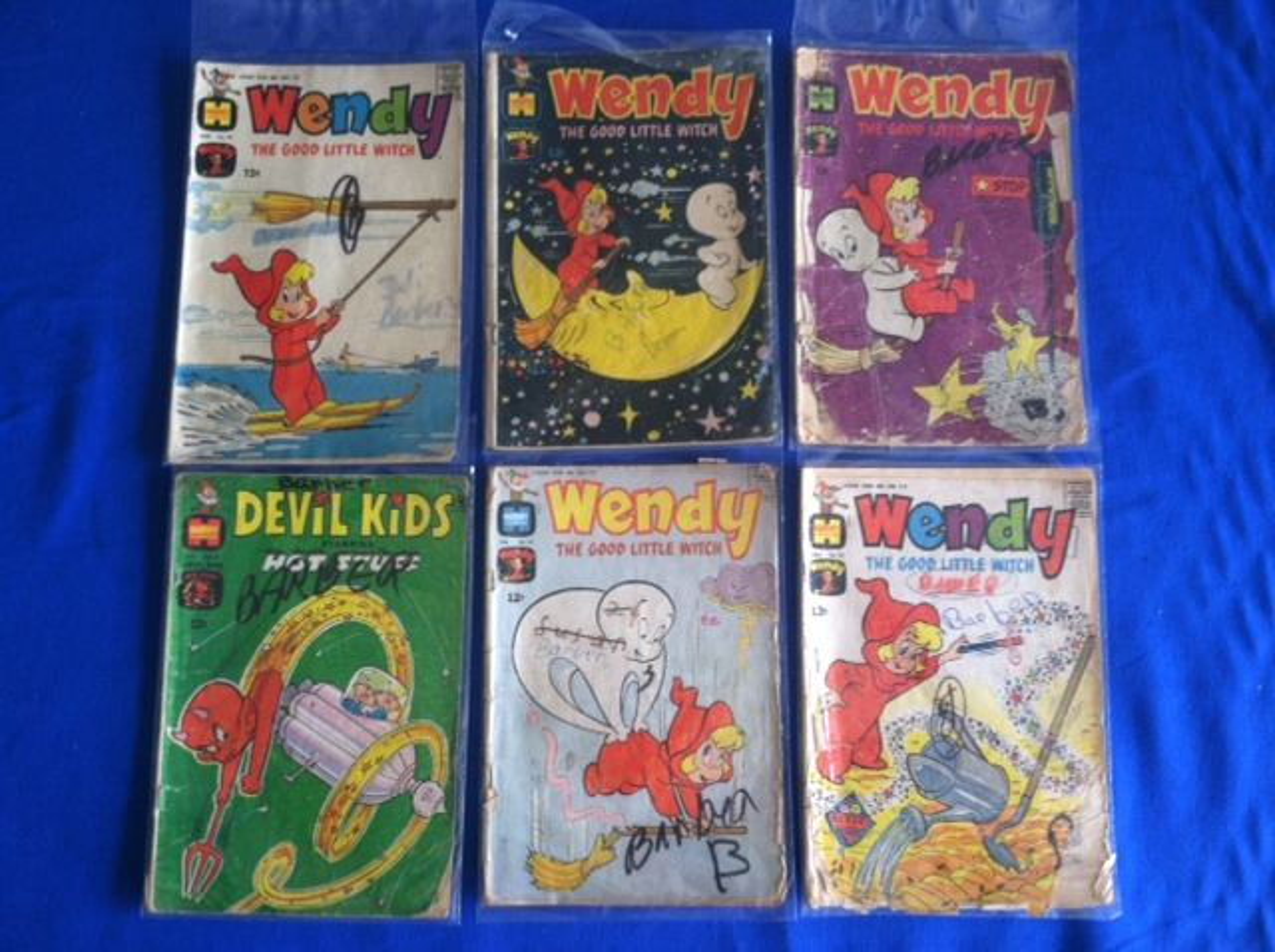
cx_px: 638
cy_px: 476
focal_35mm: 35
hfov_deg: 52.7
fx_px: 1287
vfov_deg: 40.6
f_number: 2.8
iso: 80
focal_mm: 3.85
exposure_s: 1/20
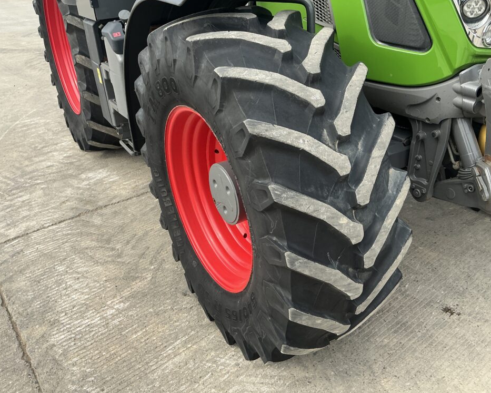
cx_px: 257
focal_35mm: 30
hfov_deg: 58.8
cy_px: 192
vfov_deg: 48.5
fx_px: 436
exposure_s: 1/666
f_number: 1.8
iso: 25
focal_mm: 3
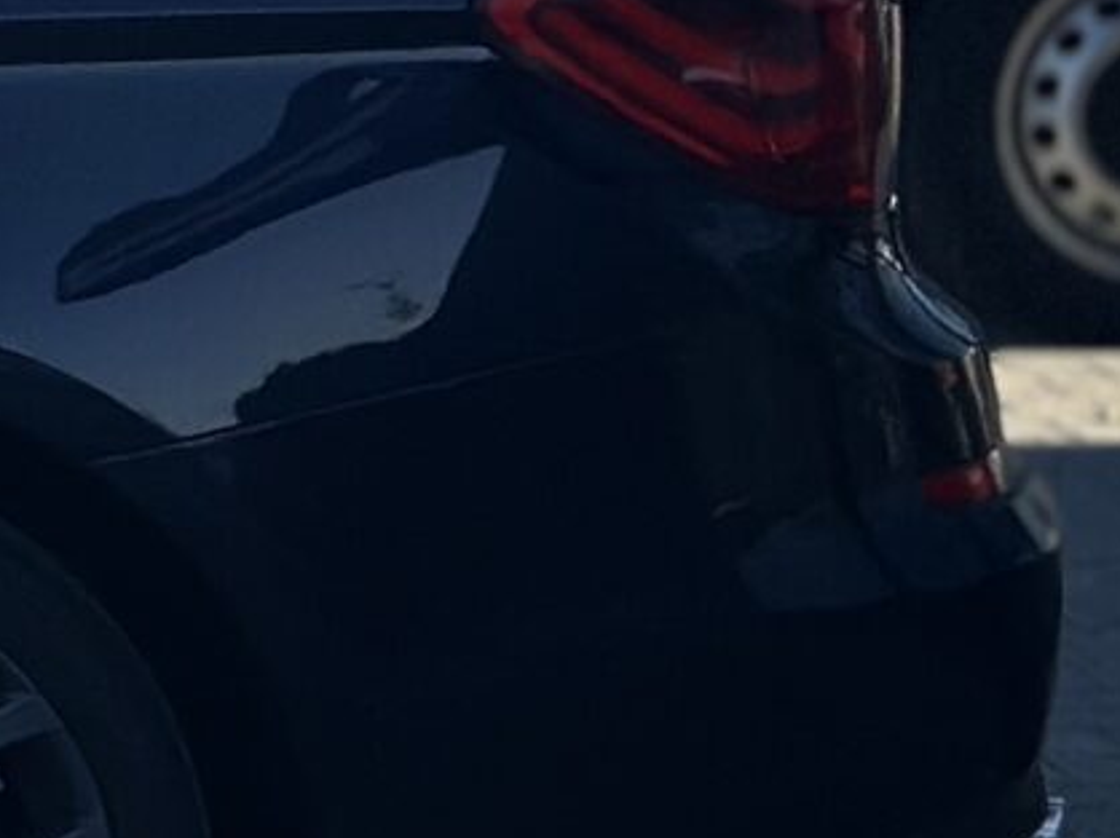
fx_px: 9507
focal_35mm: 294
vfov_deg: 5.0
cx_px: -2079
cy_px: 185
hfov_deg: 6.3
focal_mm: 6.86
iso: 100
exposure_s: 1/4367
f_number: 1.78
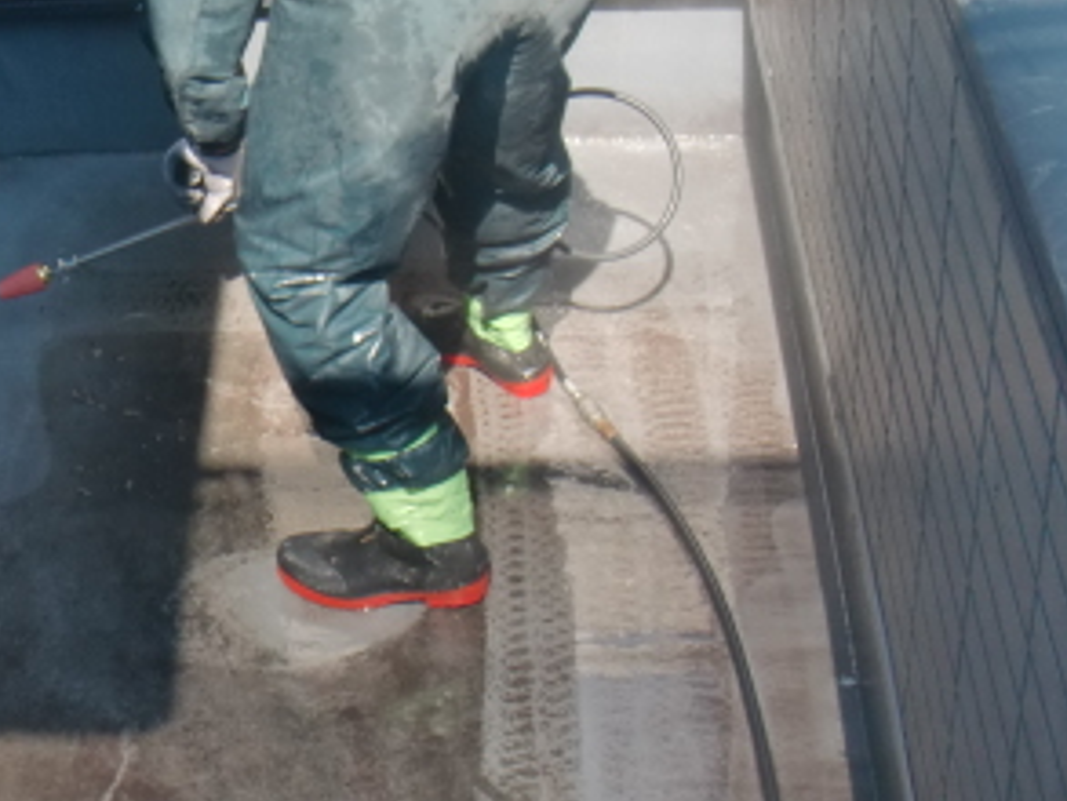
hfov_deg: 22.9
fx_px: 2559
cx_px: 73
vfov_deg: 17.8
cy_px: 513
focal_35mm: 83
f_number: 3.9
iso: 64
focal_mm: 6.66
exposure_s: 1/160
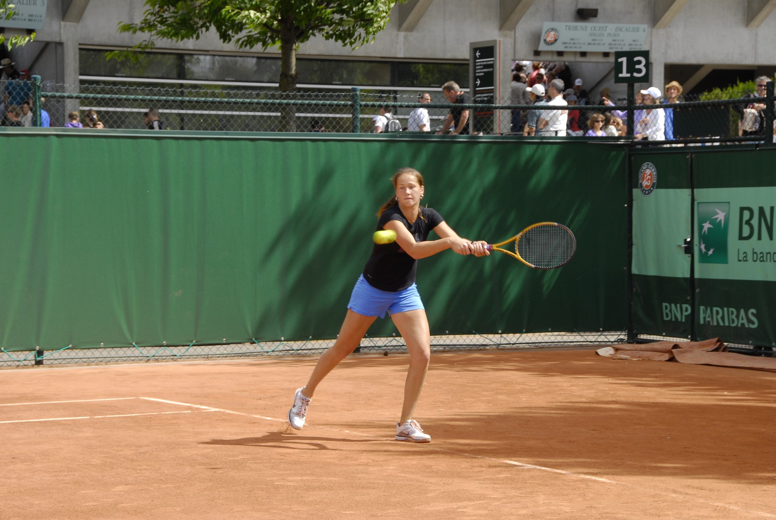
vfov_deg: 12.2
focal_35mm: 112
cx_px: 388
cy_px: 260
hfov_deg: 18.2
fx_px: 2428
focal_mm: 75
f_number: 10
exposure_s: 1/160
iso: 200
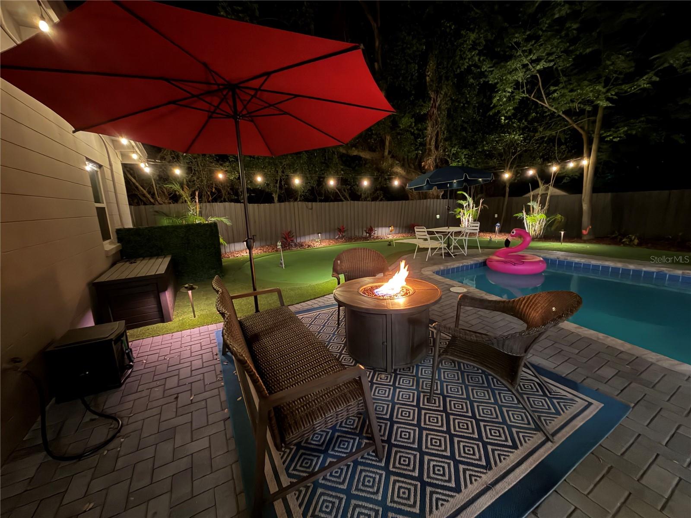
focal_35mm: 14
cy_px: 259
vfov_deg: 85.7
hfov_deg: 102.1
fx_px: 279
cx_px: 346
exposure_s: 1/7
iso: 1000
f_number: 2.2
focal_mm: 2.22
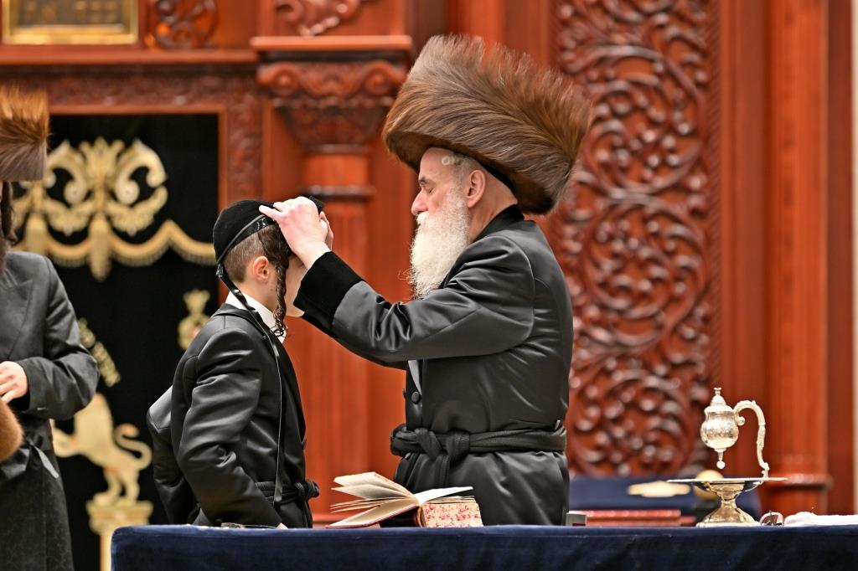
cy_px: 286
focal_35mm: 262
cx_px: 429
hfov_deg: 7.9
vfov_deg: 5.2
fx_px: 6242
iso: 250
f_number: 2.8
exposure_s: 1/160
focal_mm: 175
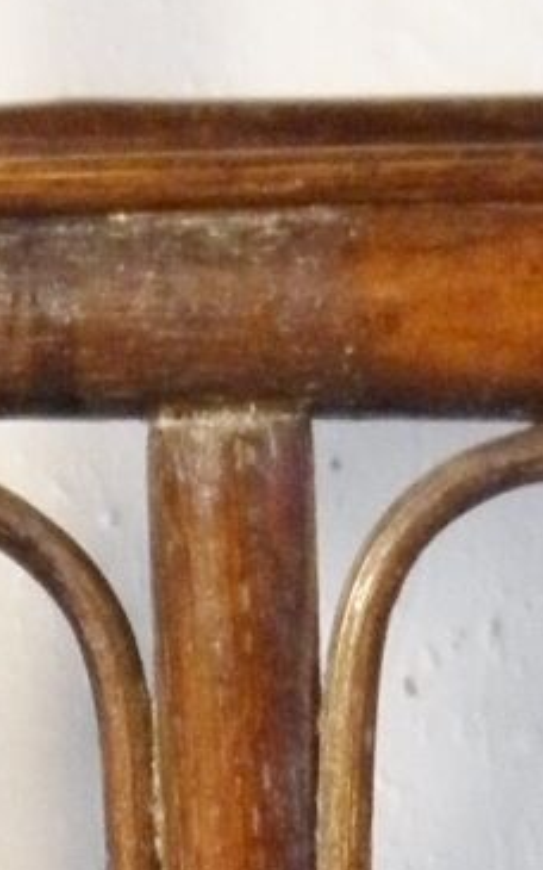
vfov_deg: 6.2
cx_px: 772
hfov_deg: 4.0
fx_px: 7746
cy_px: 1838
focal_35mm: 327
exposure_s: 1/40
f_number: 3.9
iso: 200
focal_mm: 7.9
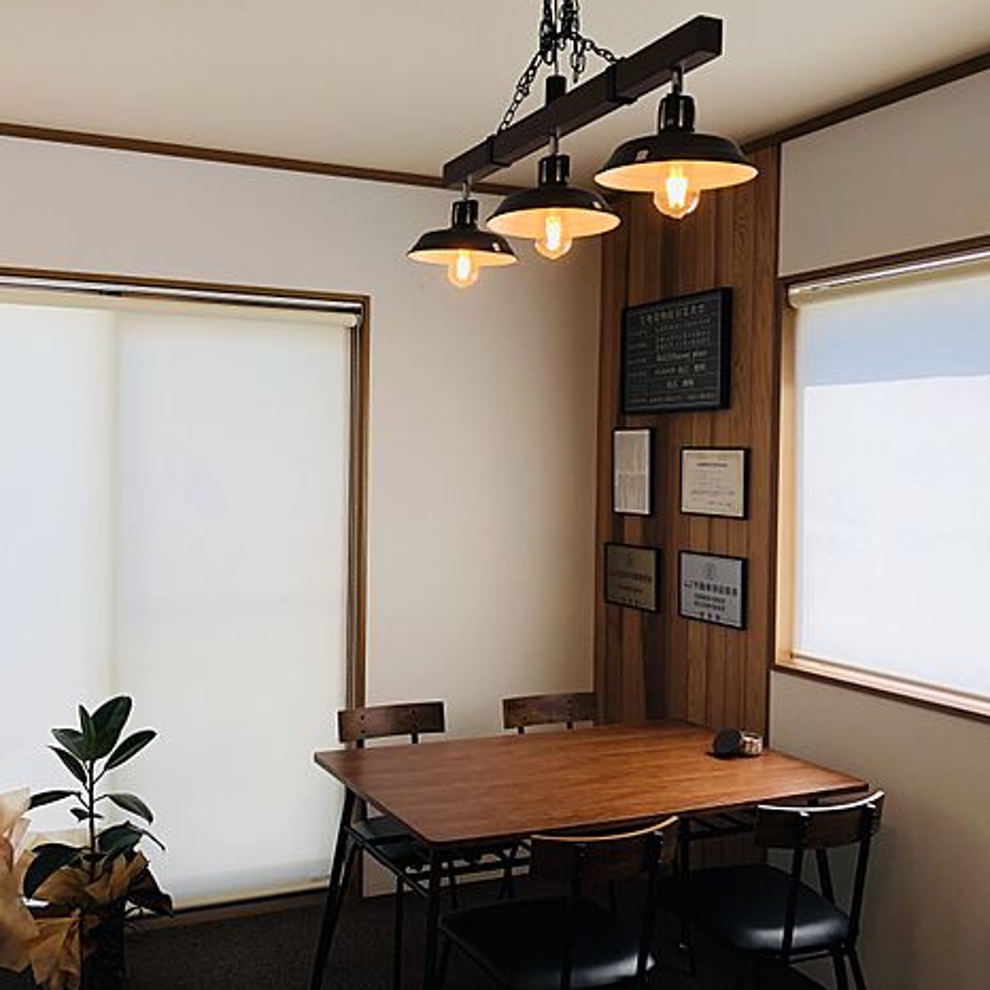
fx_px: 1100
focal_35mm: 34
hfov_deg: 48.1
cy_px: 489
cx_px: 391
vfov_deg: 48.4
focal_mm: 3.99
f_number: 1.8
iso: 20
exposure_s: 1/173
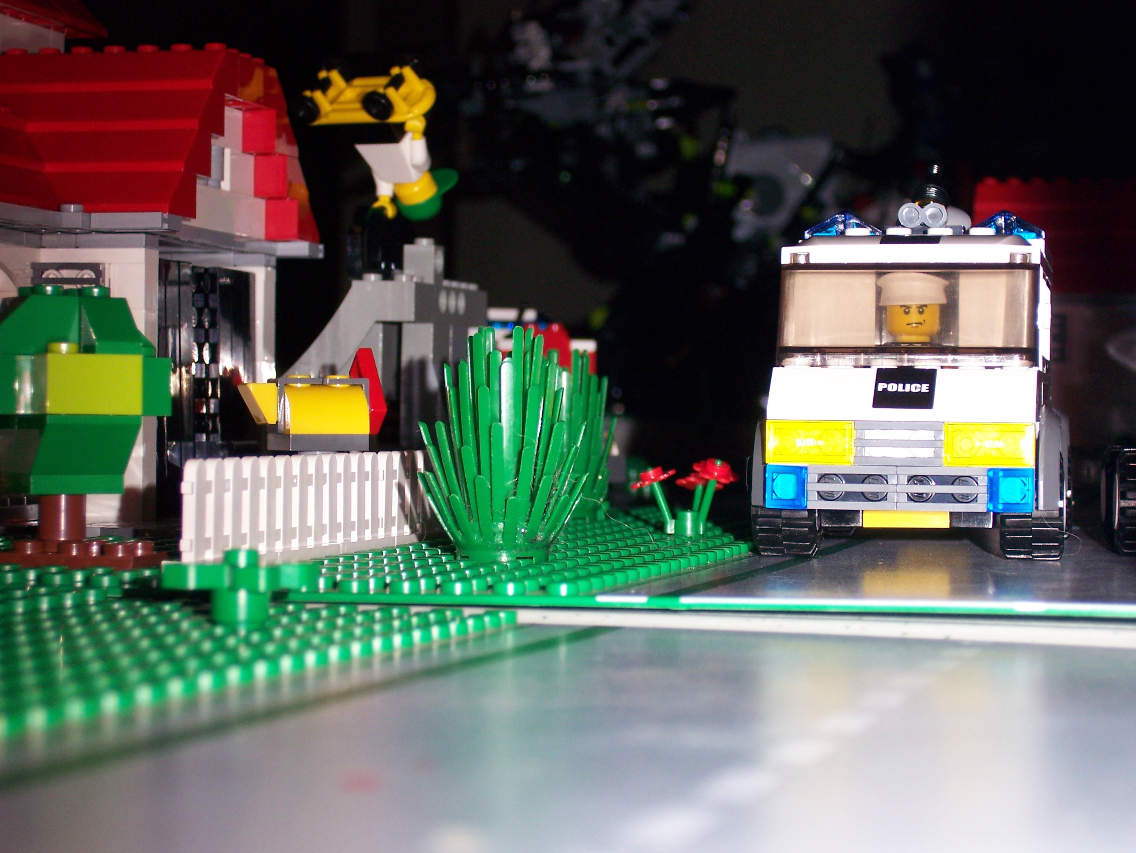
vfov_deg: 17.0
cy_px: 426
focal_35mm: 87
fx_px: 2857
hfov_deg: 22.5
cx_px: 568
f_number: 4.3
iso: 125
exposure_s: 1/100
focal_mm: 14.5
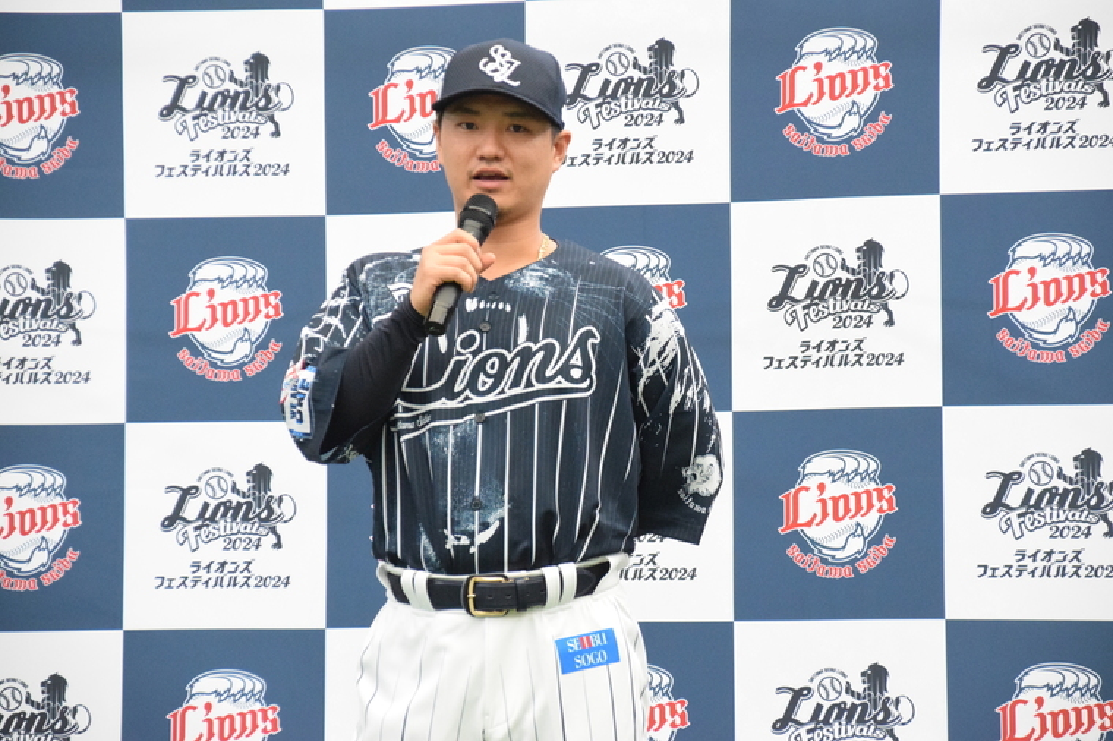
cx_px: 556
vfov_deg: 8.2
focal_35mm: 168
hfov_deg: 12.2
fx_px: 5191
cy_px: 370
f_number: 6.3
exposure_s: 1/800
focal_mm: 112
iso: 6400
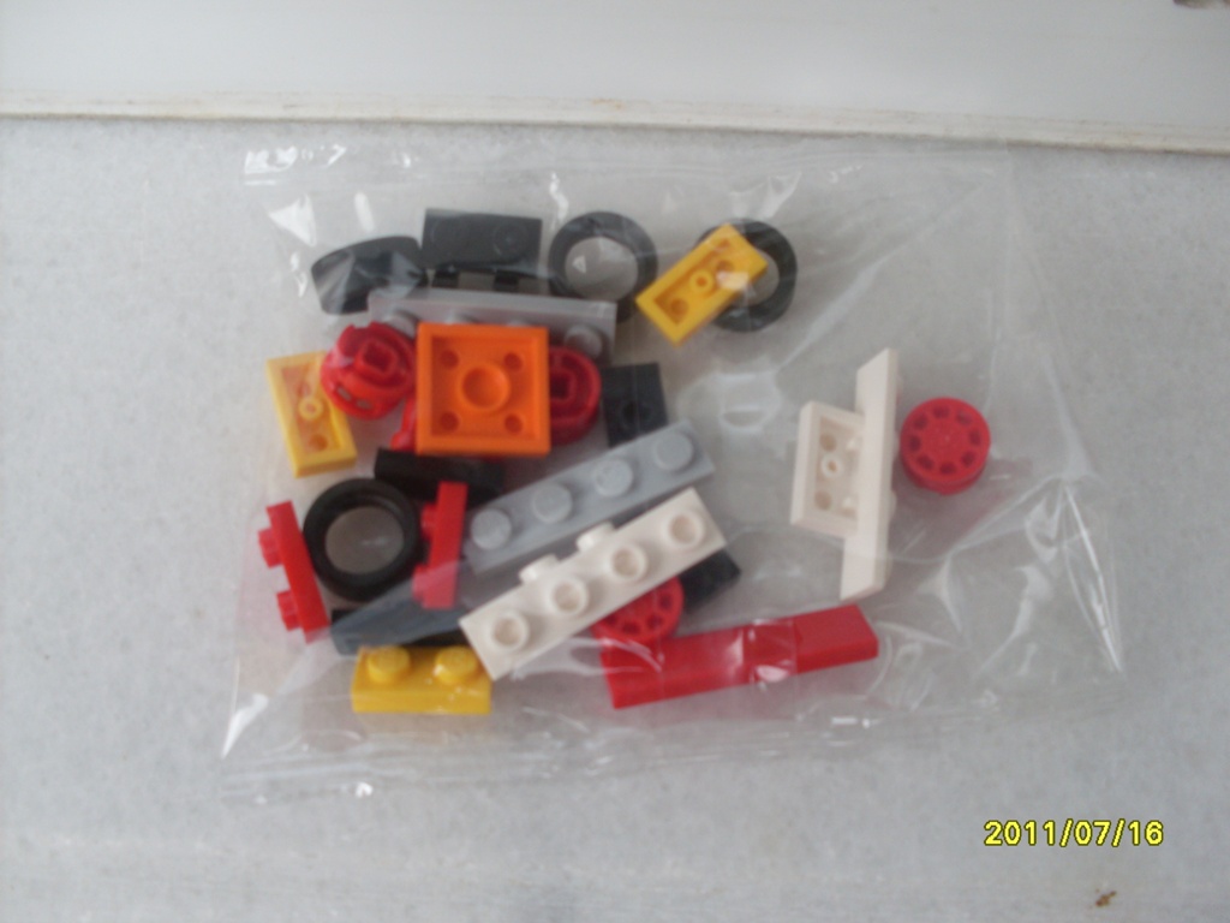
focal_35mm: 38
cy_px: 462
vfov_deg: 37.7
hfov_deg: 49.0
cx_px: 615
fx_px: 1350
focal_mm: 6.3
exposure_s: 1/90
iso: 100
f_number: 2.8
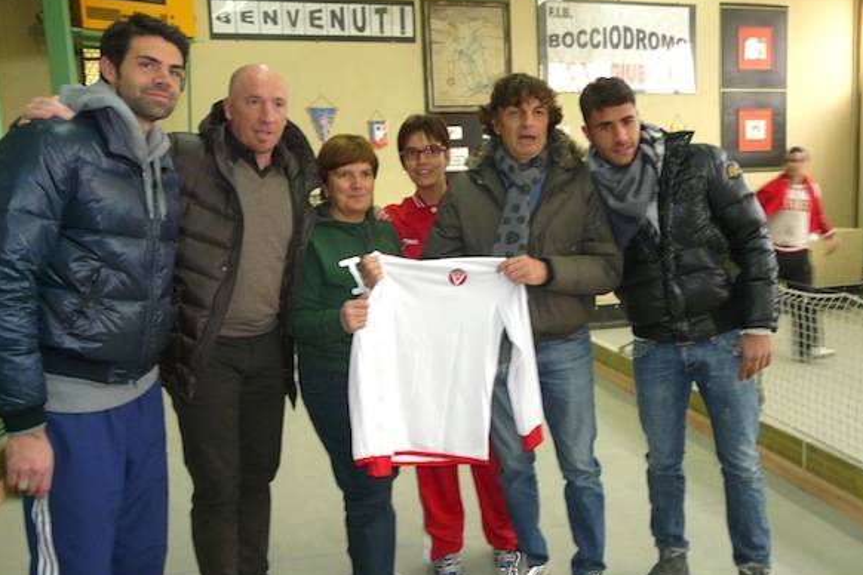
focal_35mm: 30
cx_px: 440
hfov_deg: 61.9
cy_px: 288
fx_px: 719
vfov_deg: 43.6
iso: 100
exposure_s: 1/20
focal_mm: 4.6
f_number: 2.8
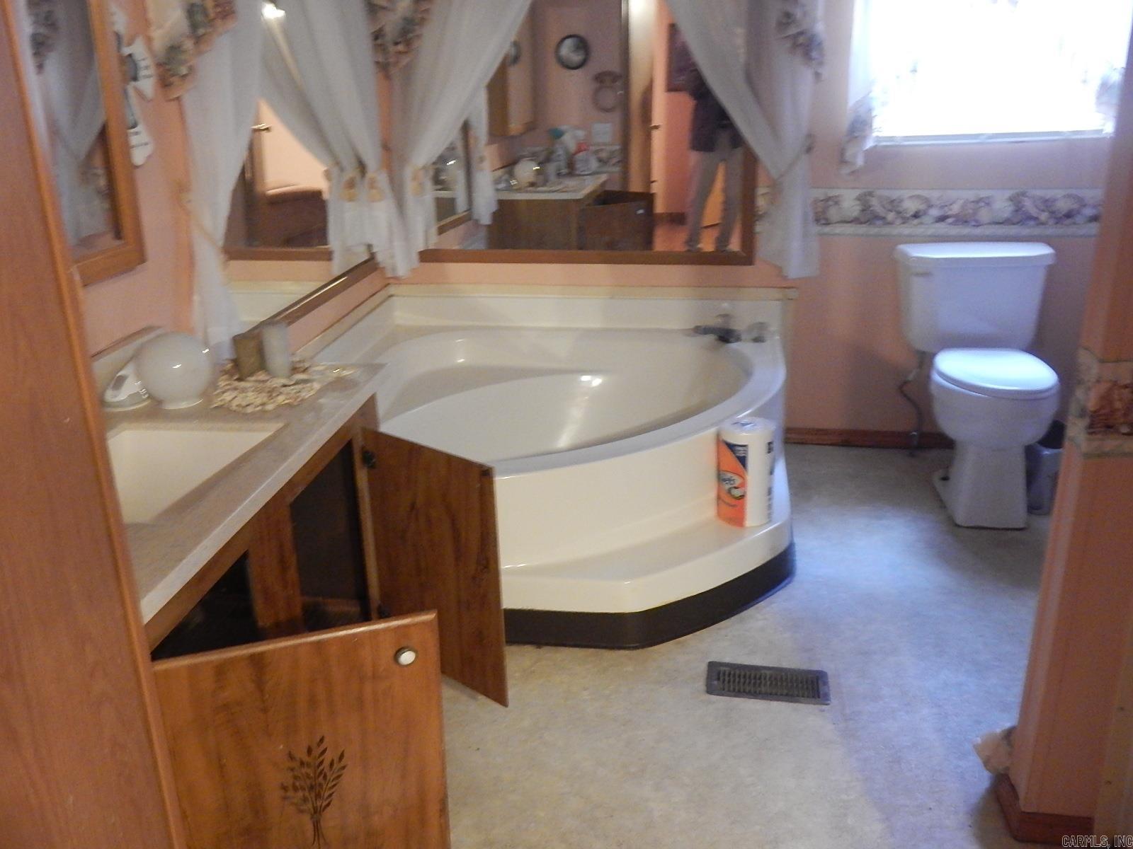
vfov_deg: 45.4
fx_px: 1015
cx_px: 566
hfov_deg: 58.4
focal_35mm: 31
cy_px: 424
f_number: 3.2
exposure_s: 1/8
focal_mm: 5.6
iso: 640
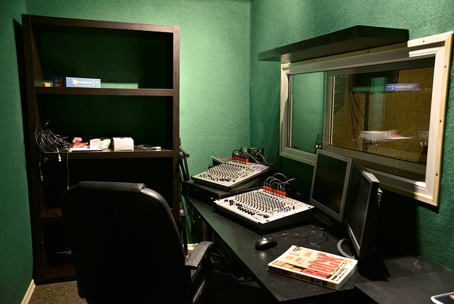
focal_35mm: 30
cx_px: 227
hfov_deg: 61.9
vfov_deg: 43.7
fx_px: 379
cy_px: 152
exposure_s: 1/10
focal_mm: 30
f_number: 3.5
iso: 640
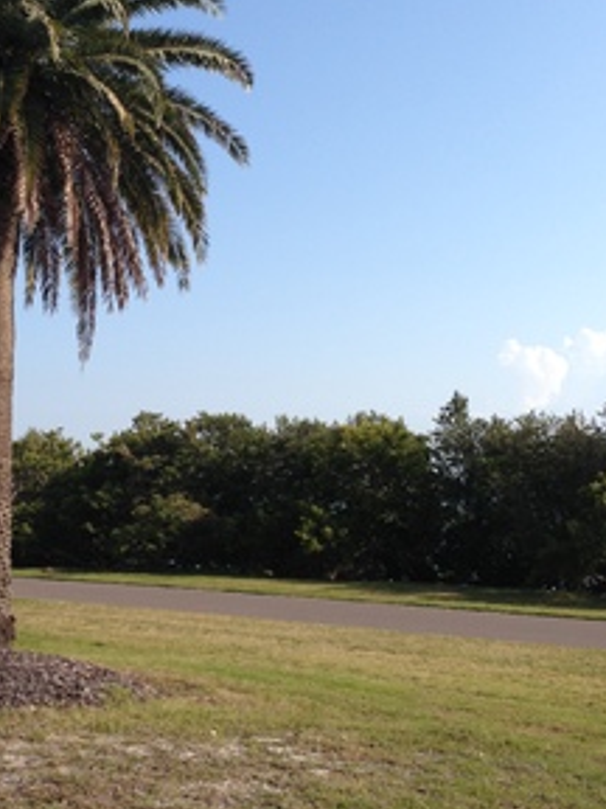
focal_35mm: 55
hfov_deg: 26.3
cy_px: 261
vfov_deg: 34.6
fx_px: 1284
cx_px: 163
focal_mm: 4.13
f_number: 2.4
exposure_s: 1/1391
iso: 50
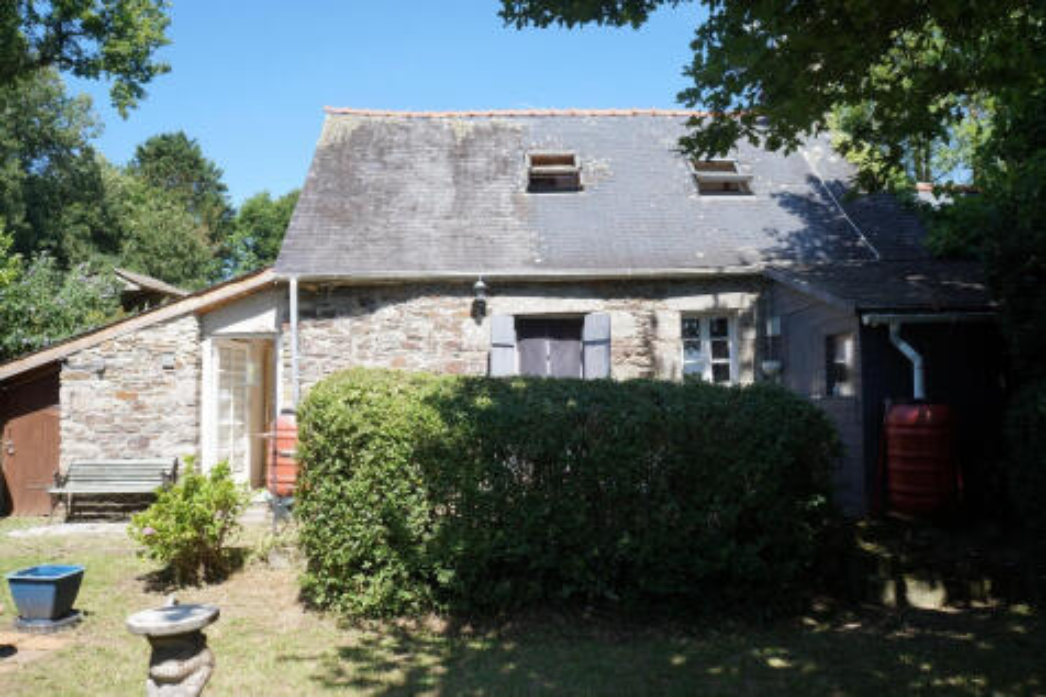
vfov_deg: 47.9
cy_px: 348
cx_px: 523
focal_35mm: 27
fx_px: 784
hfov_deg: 67.4
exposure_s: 1/100
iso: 100
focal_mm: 18
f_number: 8
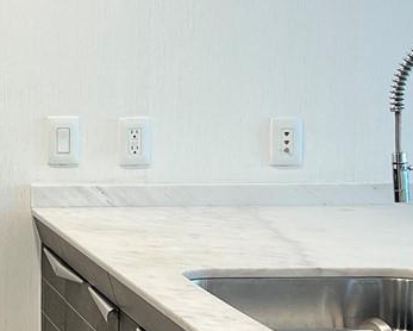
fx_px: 1431
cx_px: -159
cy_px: 161
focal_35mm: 117
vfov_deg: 13.2
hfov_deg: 15.4
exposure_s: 1/120
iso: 64
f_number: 1.5
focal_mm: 5.7
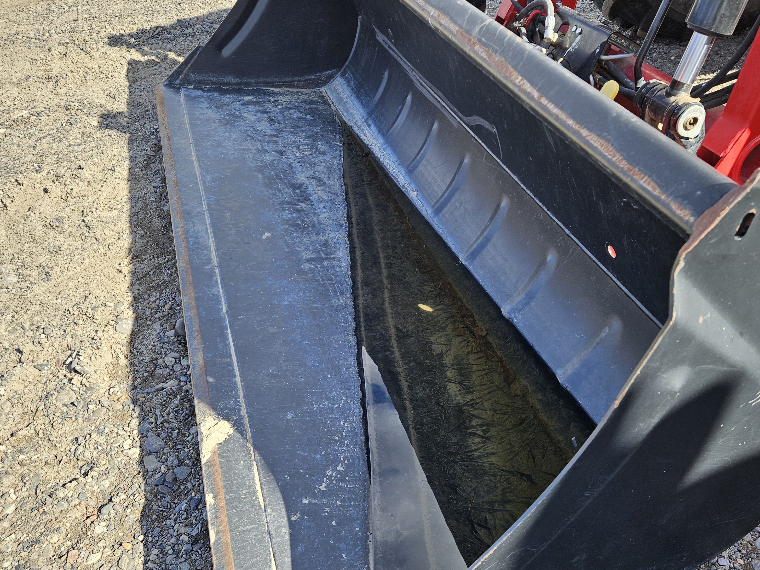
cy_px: 341
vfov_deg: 48.0
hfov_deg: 61.6
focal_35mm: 29
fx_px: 637
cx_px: 413
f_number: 1.8
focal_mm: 5.4
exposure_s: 1/449
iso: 25
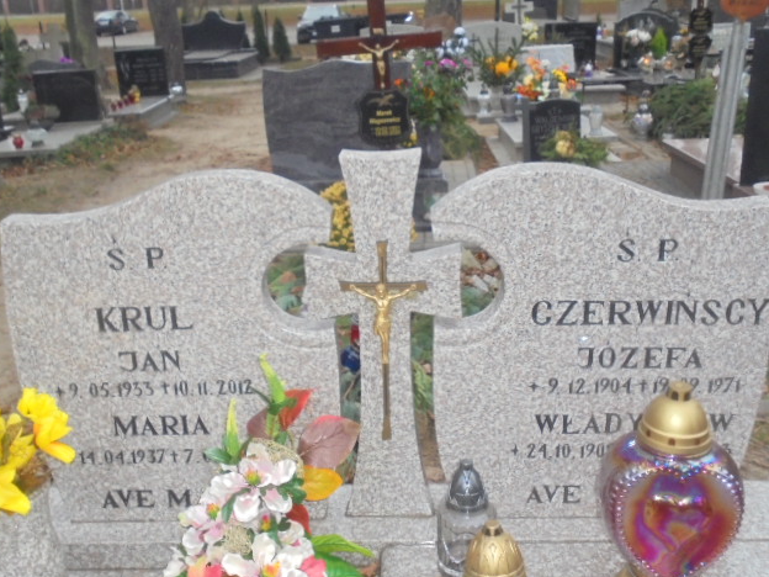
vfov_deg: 36.8
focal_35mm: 39
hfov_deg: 47.9
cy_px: 286
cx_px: 376
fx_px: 866
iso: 400
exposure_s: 1/30
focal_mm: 6.9
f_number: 4.2
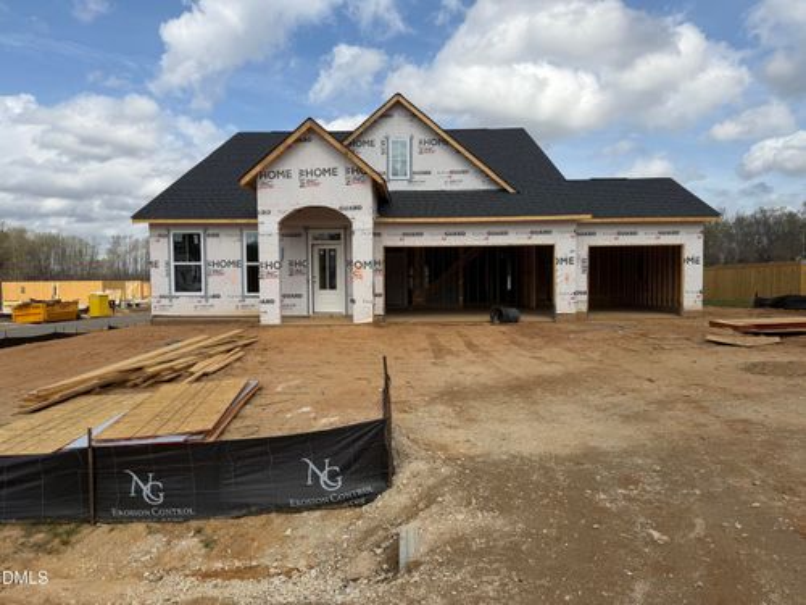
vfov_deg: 56.8
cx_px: 403
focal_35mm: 24
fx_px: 559
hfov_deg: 71.6
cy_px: 302
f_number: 1.78
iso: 80
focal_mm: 6.76
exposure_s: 1/6711
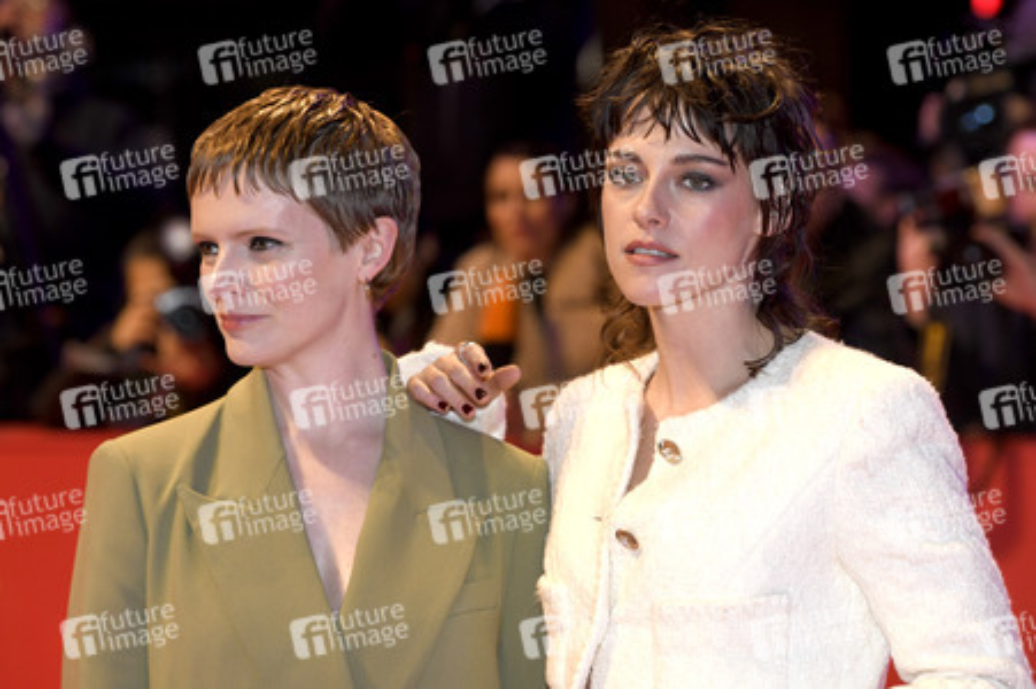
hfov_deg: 17.7
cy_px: 344
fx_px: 3336
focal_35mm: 116
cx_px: 518
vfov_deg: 11.8
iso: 800
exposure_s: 1/250
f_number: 5
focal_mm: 116
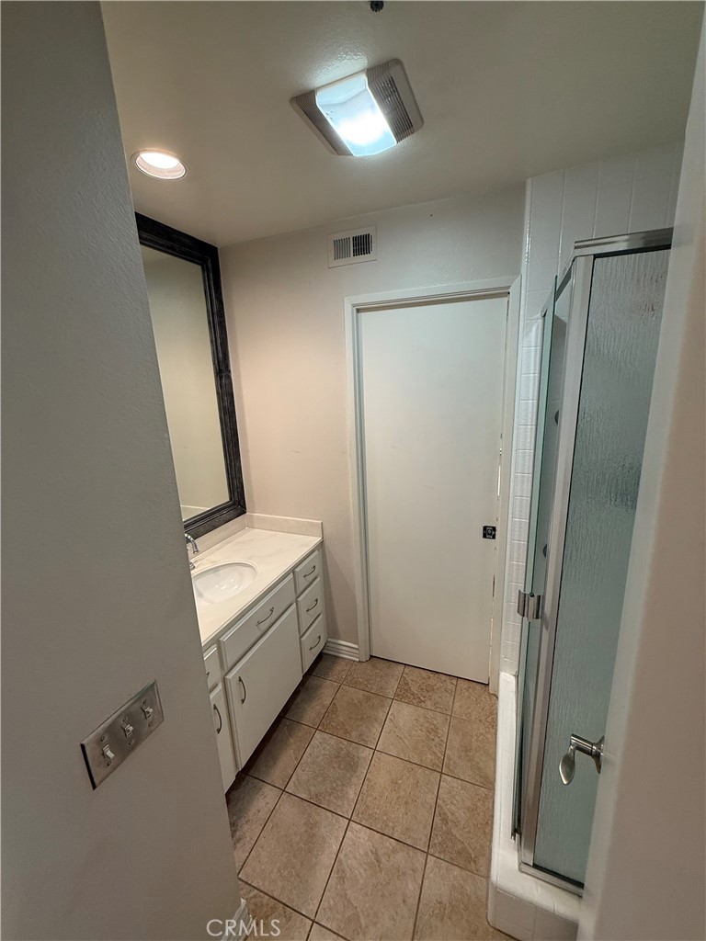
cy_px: 470
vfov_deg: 102.1
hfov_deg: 85.7
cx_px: 353
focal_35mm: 14
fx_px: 381
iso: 200
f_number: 2.2
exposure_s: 1/60
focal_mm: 2.22
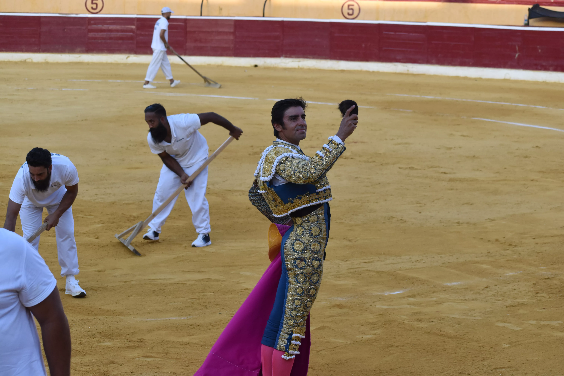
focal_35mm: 105
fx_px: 1645
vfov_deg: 13.0
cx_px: 282
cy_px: 188
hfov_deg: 19.5
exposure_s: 1/640
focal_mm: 70
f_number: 6.3
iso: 800
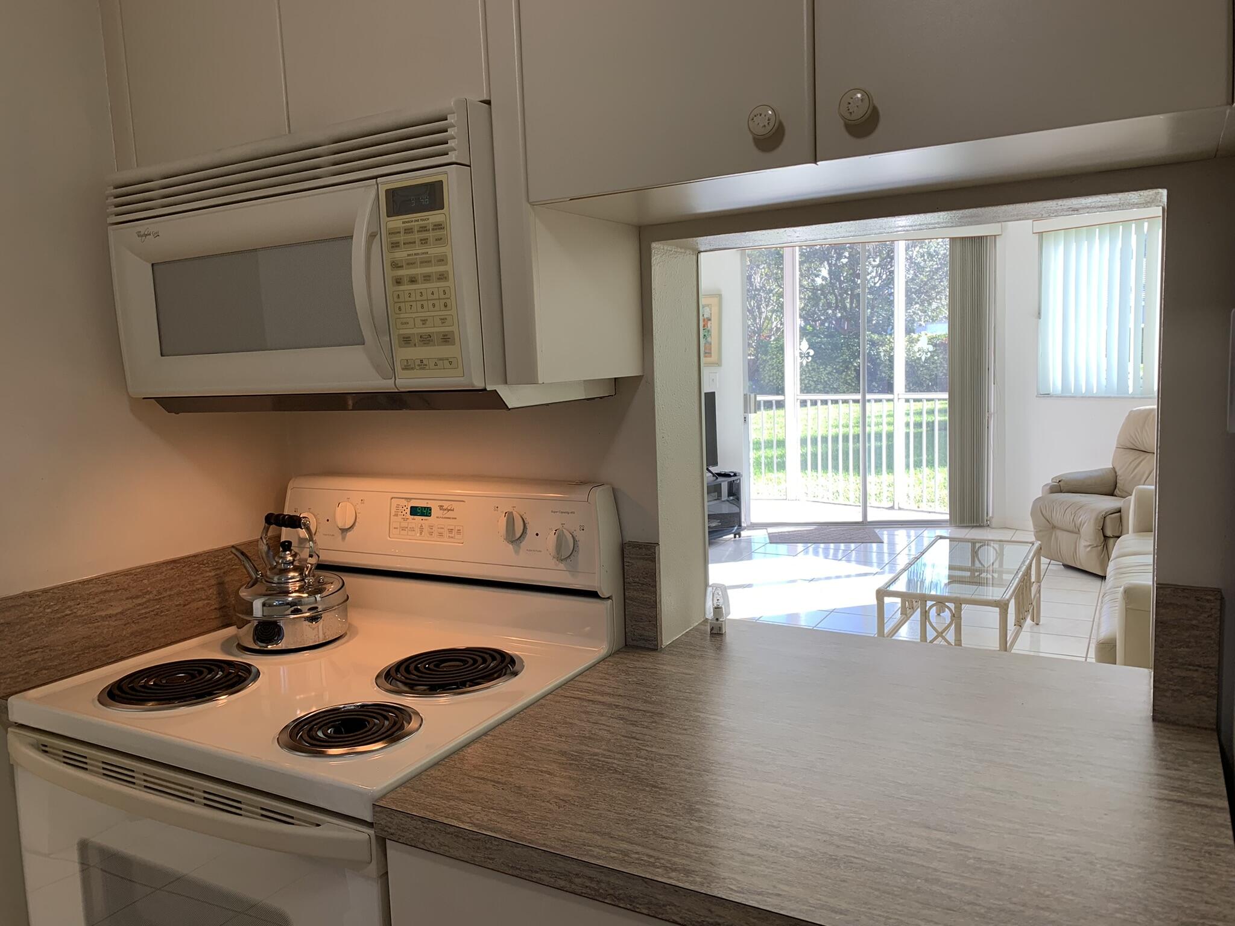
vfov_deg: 53.1
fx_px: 928
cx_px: 618
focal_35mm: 26
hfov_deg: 67.3
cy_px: 463
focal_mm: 4.25
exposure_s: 1/120
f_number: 1.8
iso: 40
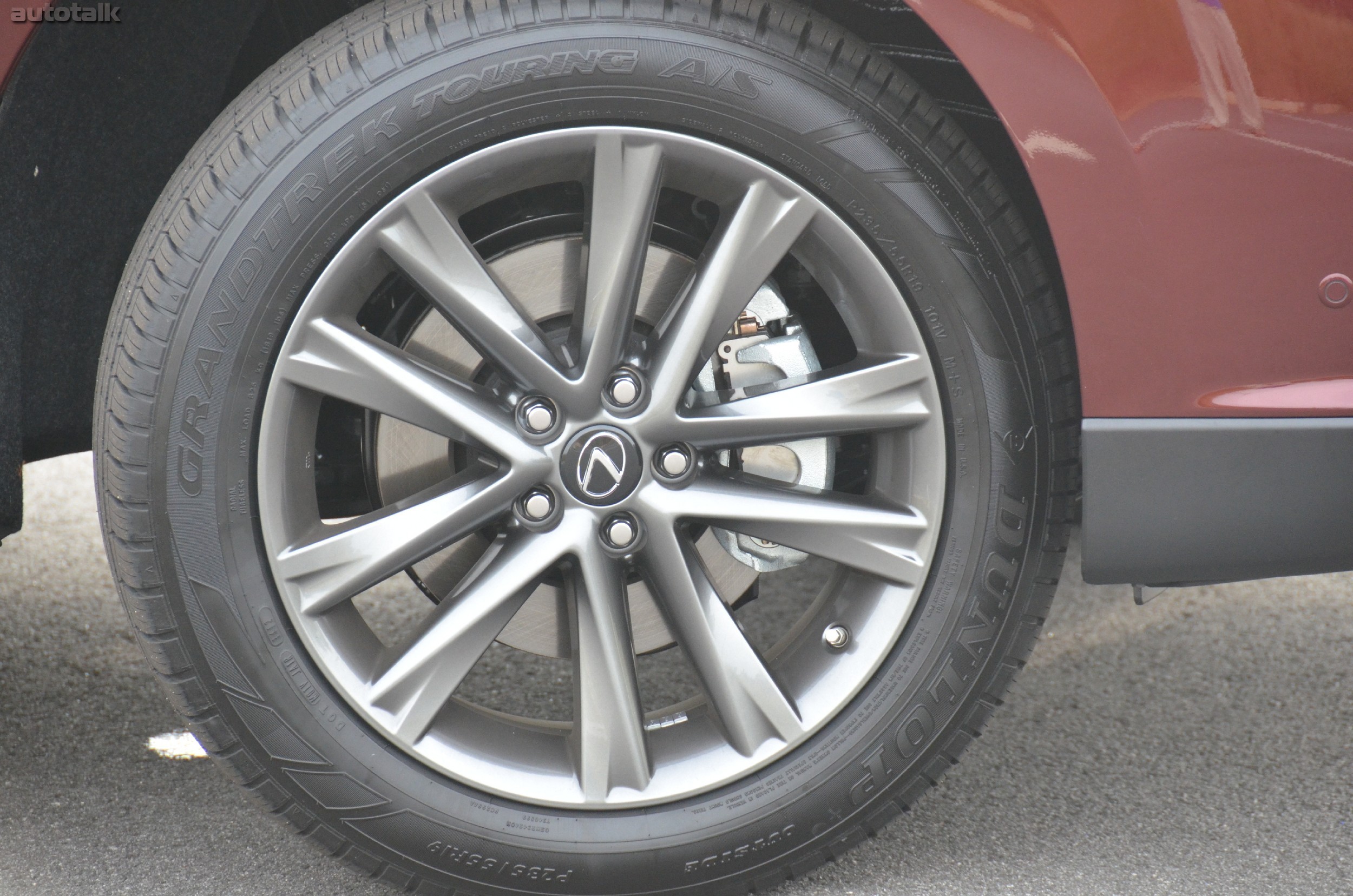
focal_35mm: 300
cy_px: 448
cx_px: 676
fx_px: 11252
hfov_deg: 6.9
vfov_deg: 4.6
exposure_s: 1/400
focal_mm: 200
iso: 1600
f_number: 5.6
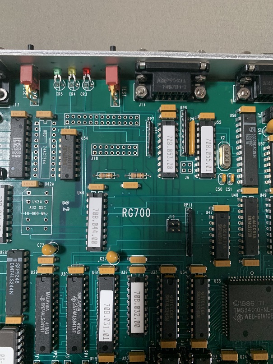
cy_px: 182
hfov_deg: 53.1
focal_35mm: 26
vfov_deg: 67.3
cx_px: 136
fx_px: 273
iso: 320
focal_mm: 4.25
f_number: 1.8
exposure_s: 1/60
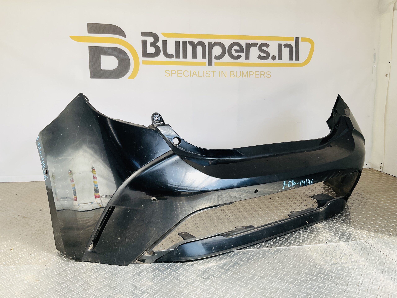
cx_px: 198
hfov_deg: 61.7
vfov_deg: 48.2
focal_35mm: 29
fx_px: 333
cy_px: 149
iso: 16
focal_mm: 3
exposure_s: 1/355
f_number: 1.8
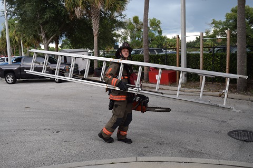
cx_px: 126
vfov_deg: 43.6
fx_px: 211
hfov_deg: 61.9
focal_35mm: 30
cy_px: 84
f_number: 6.3
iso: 400
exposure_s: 1/160
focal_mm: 20
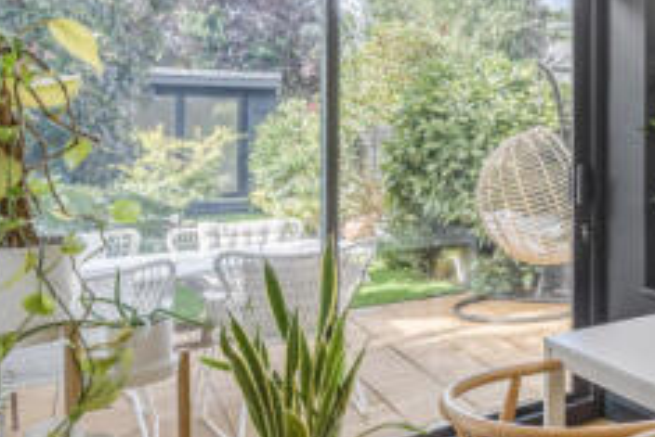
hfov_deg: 39.5
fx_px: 710
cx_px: 736
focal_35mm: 39
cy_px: 132
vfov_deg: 33.8
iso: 100
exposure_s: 1/160
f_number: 7.1
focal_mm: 14
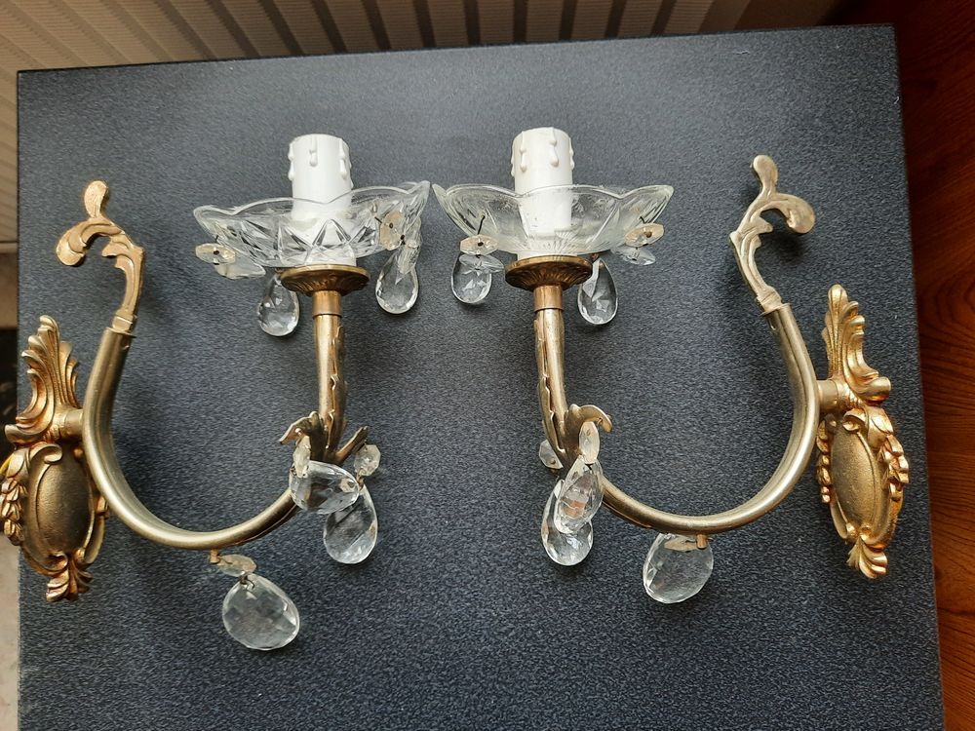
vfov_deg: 54.9
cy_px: 366
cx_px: 488
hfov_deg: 69.4
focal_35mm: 25
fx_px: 704
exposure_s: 1/33
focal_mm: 4.6
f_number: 2
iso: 250
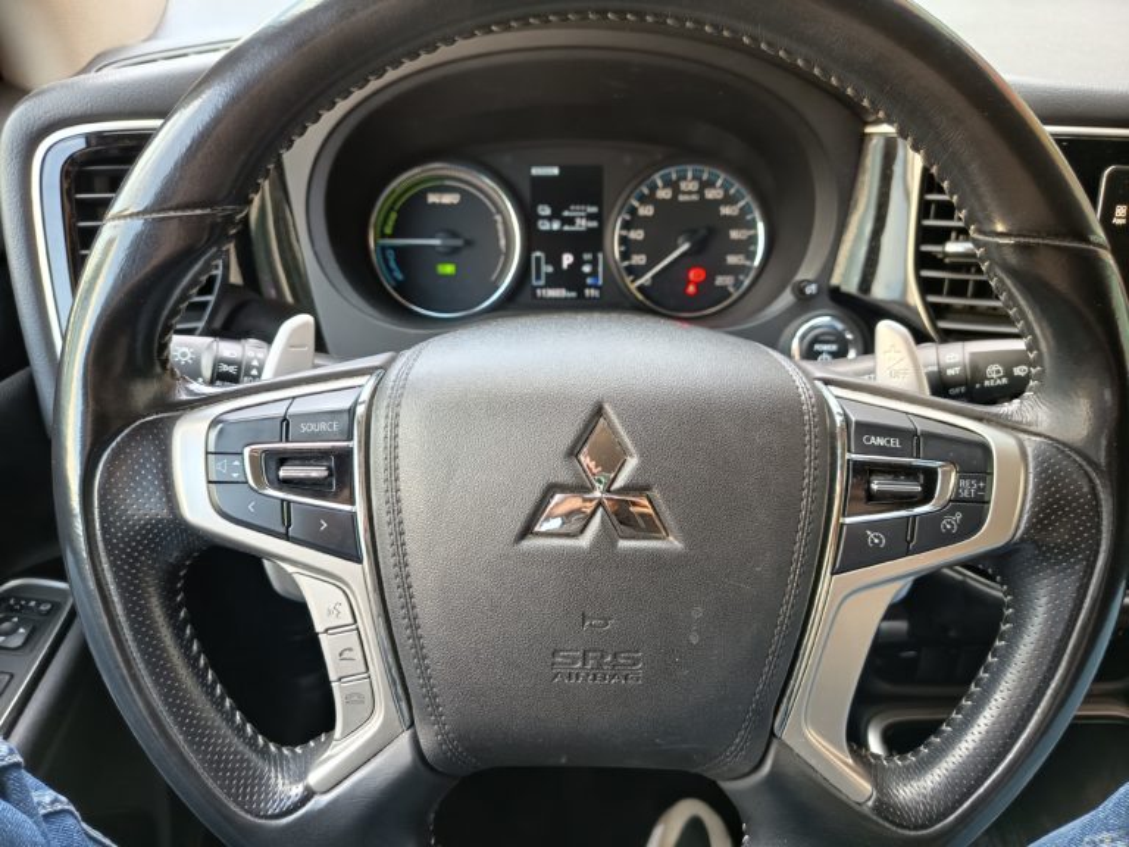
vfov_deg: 56.8
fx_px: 783
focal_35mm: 24
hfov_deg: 71.6
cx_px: 564
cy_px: 424
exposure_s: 1/50
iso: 332
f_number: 1.7
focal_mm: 5.24
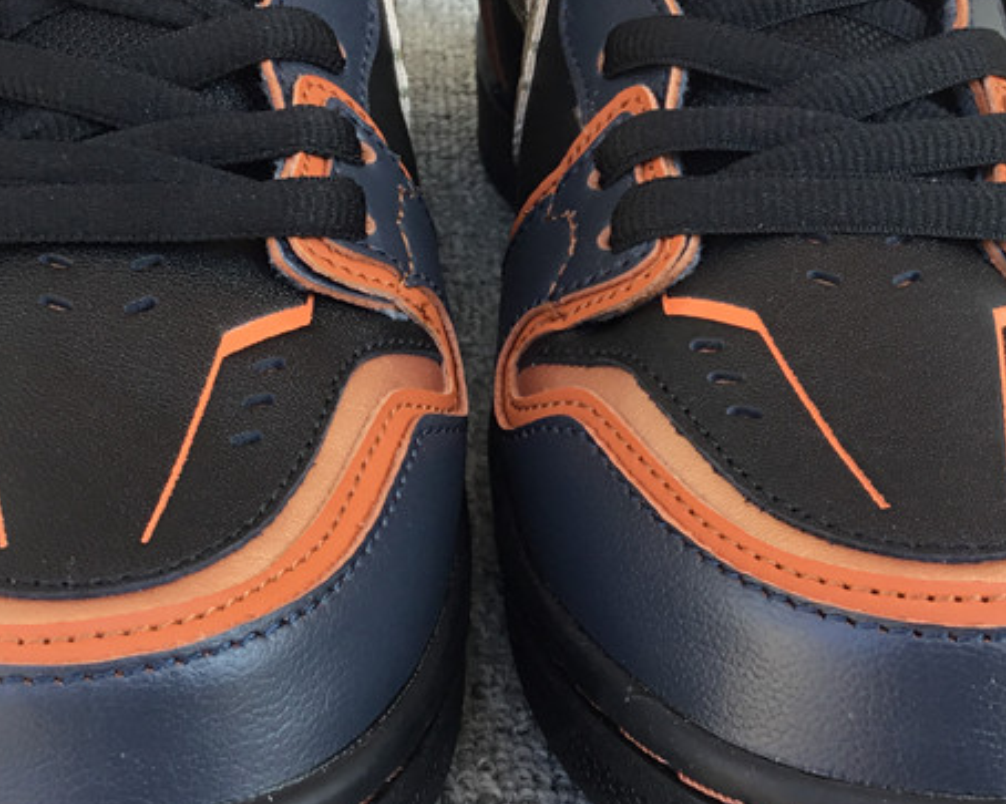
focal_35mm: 60
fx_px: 1786
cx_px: 465
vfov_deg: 25.3
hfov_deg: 31.4
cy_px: 291
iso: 32
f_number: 2.4
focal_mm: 3.3
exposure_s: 1/100
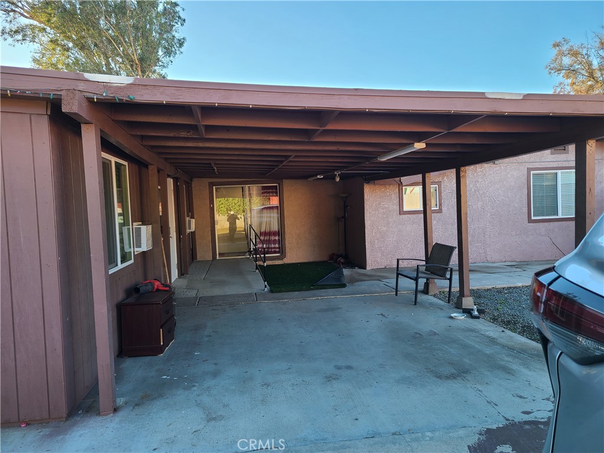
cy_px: 226
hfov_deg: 67.3
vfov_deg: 53.1
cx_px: 302
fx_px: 454
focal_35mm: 26
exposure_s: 1/215
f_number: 1.8
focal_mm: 5.4
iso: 40
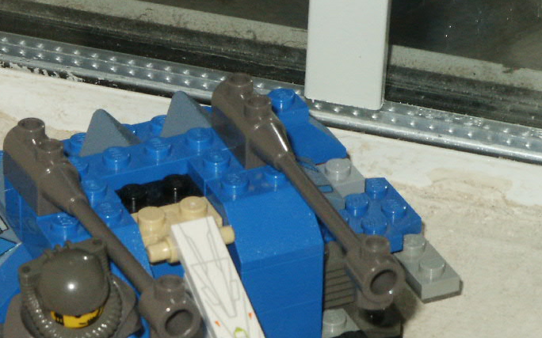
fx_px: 3721
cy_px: 339
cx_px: 177
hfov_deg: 8.3
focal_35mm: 252
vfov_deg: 5.2
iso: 200
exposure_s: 1/125
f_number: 8
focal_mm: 25.95
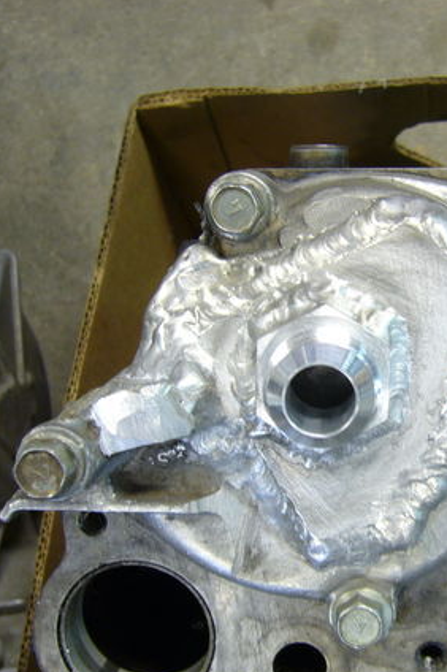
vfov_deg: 36.2
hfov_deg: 24.0
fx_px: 1026
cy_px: 376
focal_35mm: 55
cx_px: 390
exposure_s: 1/6
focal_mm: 5.8
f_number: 2.8
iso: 80
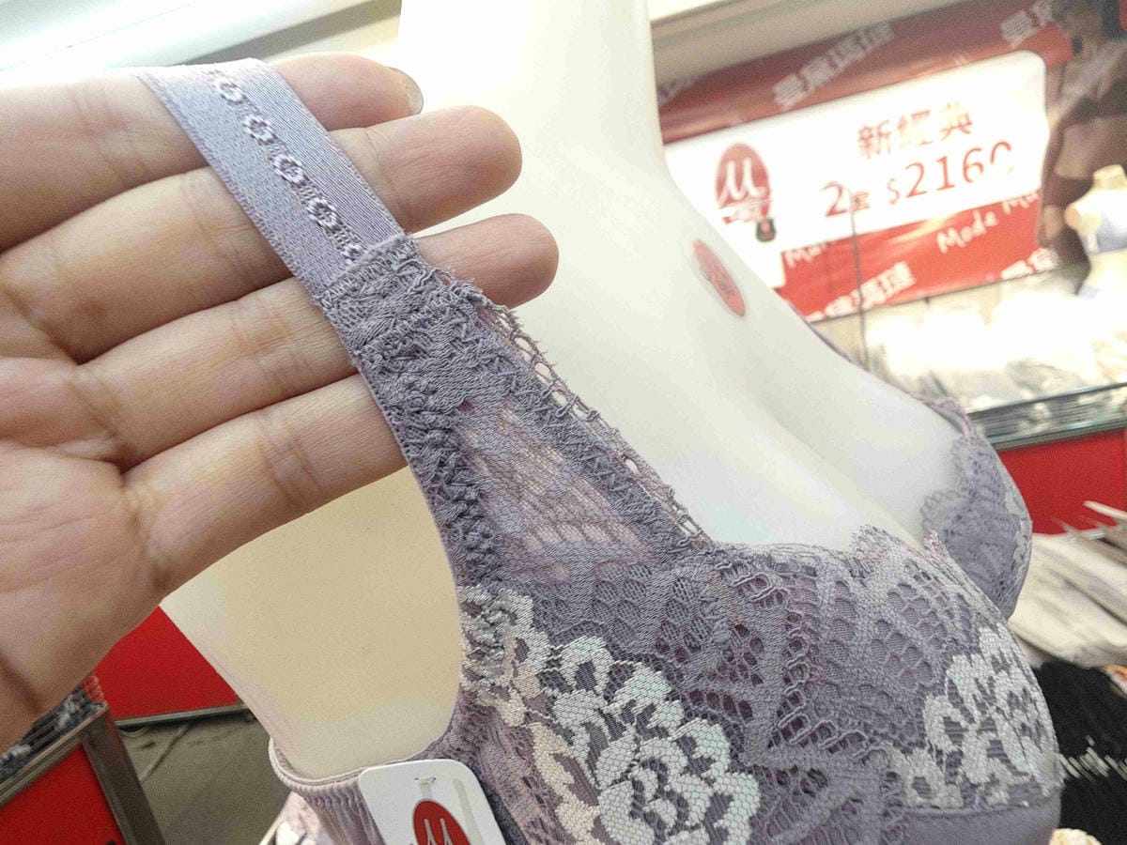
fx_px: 553
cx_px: 564
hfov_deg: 91.0
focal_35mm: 17
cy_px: 422
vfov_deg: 74.7
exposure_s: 1/60
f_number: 1.8
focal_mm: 2.03
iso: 125
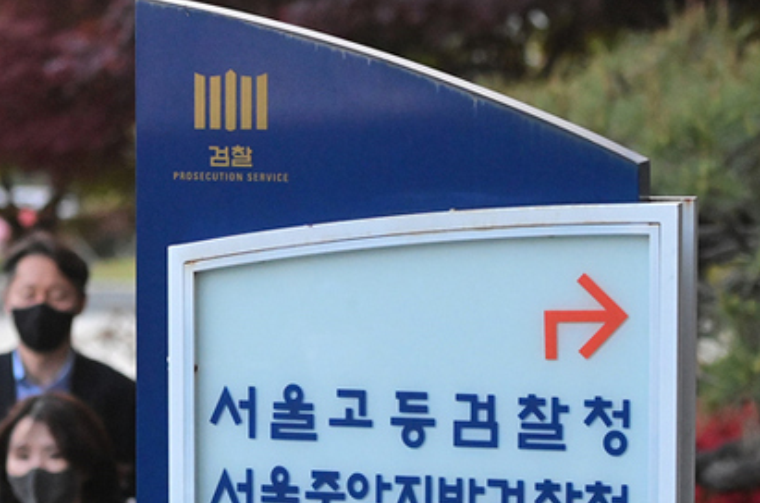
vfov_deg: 12.5
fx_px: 2296
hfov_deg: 18.7
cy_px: 355
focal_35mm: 109
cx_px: 253
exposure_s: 1/2500
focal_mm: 70
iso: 10000
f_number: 2.8
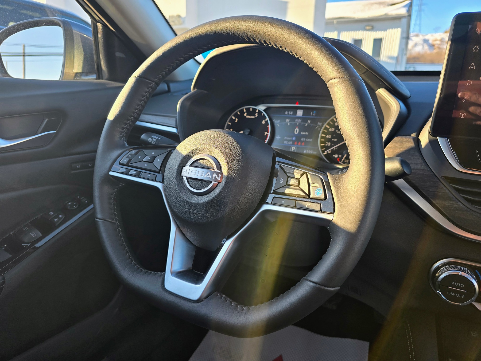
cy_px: 180
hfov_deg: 73.9
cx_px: 240
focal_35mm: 23
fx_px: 320
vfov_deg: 58.9
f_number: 1.7
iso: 32
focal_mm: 6.3
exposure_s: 1/180
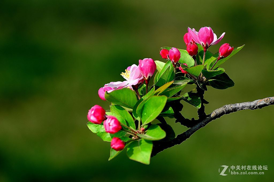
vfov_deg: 5.9
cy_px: 91
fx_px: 1766
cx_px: 137
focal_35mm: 232
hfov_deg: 8.9
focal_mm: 155
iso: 125
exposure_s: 1/400
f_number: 6.3
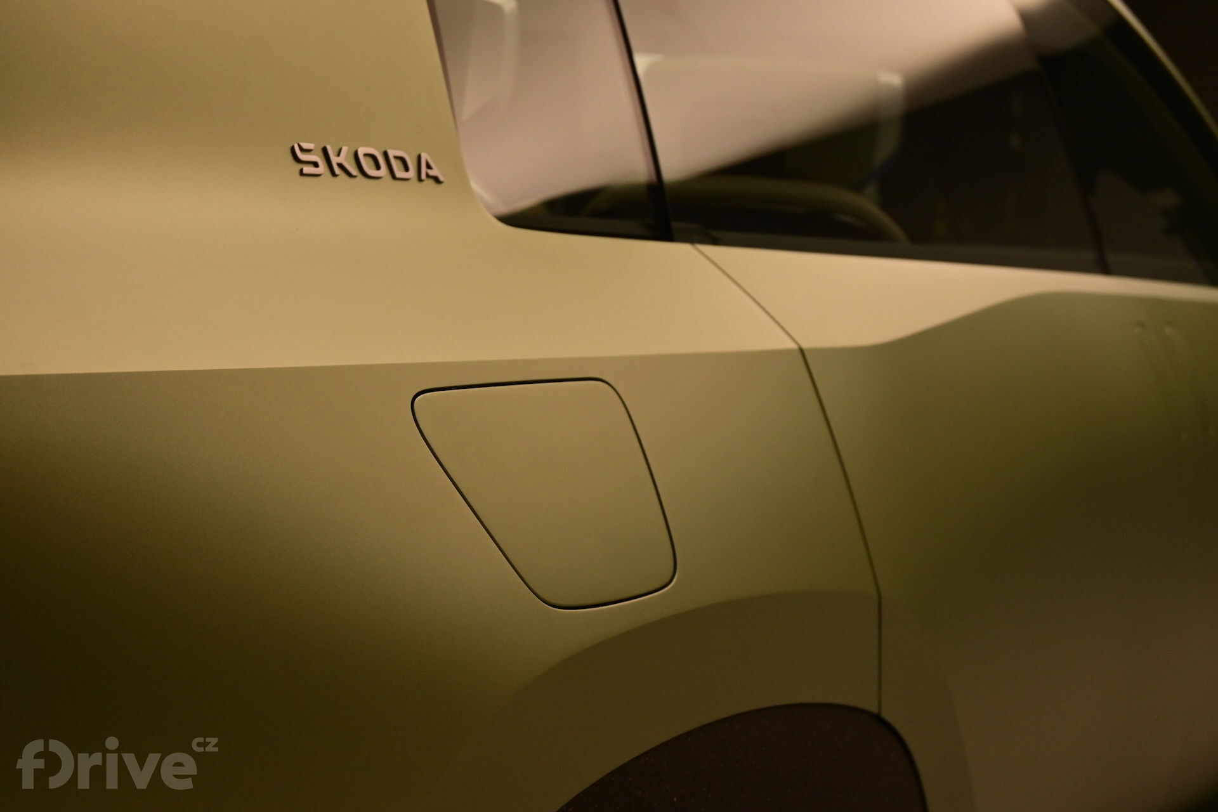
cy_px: 406
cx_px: 609
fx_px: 2537
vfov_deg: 18.2
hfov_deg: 27.0
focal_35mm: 75
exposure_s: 1/80
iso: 500
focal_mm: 50
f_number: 6.3
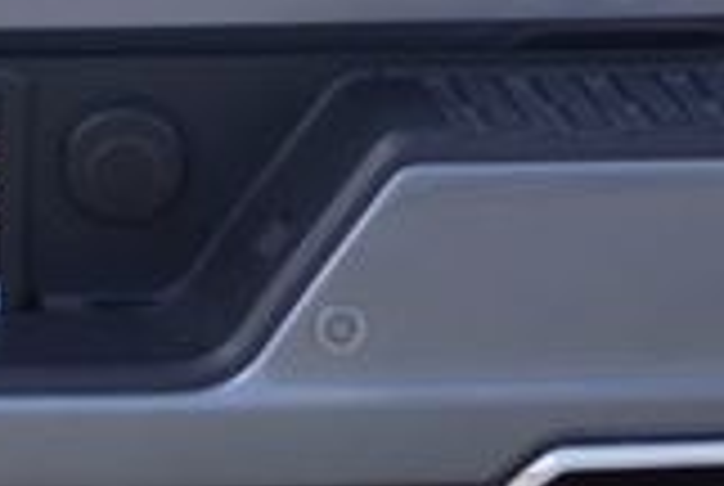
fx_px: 4033
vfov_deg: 6.8
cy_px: -243
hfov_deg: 10.1
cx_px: -207
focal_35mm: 200
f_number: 6.3
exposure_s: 1/160
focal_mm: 21
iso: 100
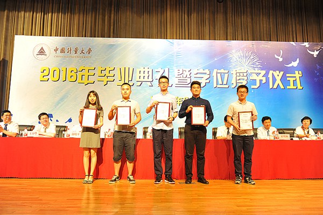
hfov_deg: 63.7
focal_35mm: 29
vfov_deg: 44.9
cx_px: 162
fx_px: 260
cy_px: 108
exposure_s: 1/60
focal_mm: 29
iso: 1000
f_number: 4
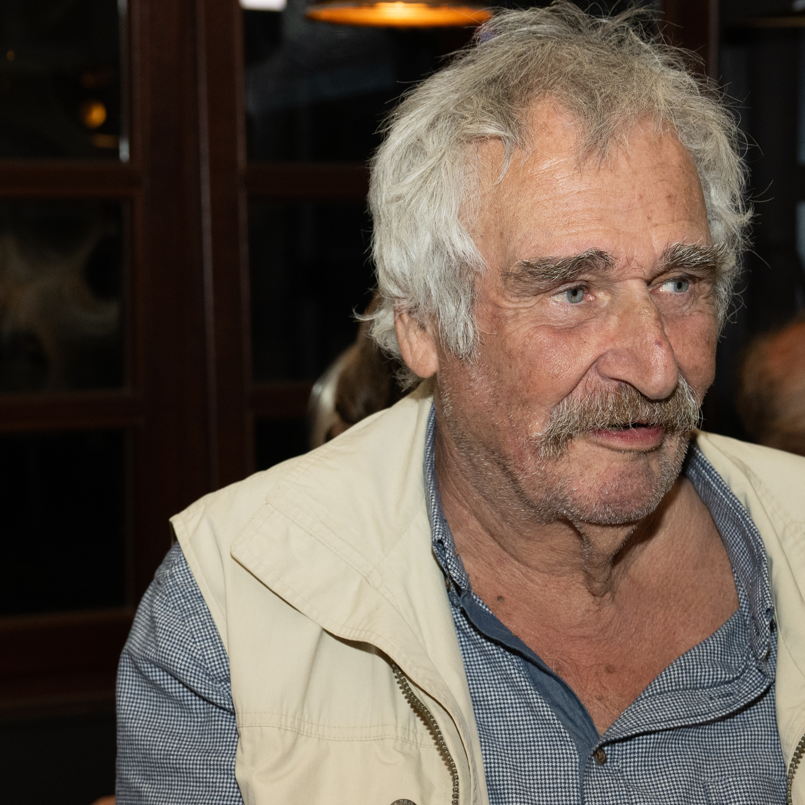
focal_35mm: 91
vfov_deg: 18.6
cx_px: 395
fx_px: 2394
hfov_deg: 19.1
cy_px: 796
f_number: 4.5
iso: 640
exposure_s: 1/200
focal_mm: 35
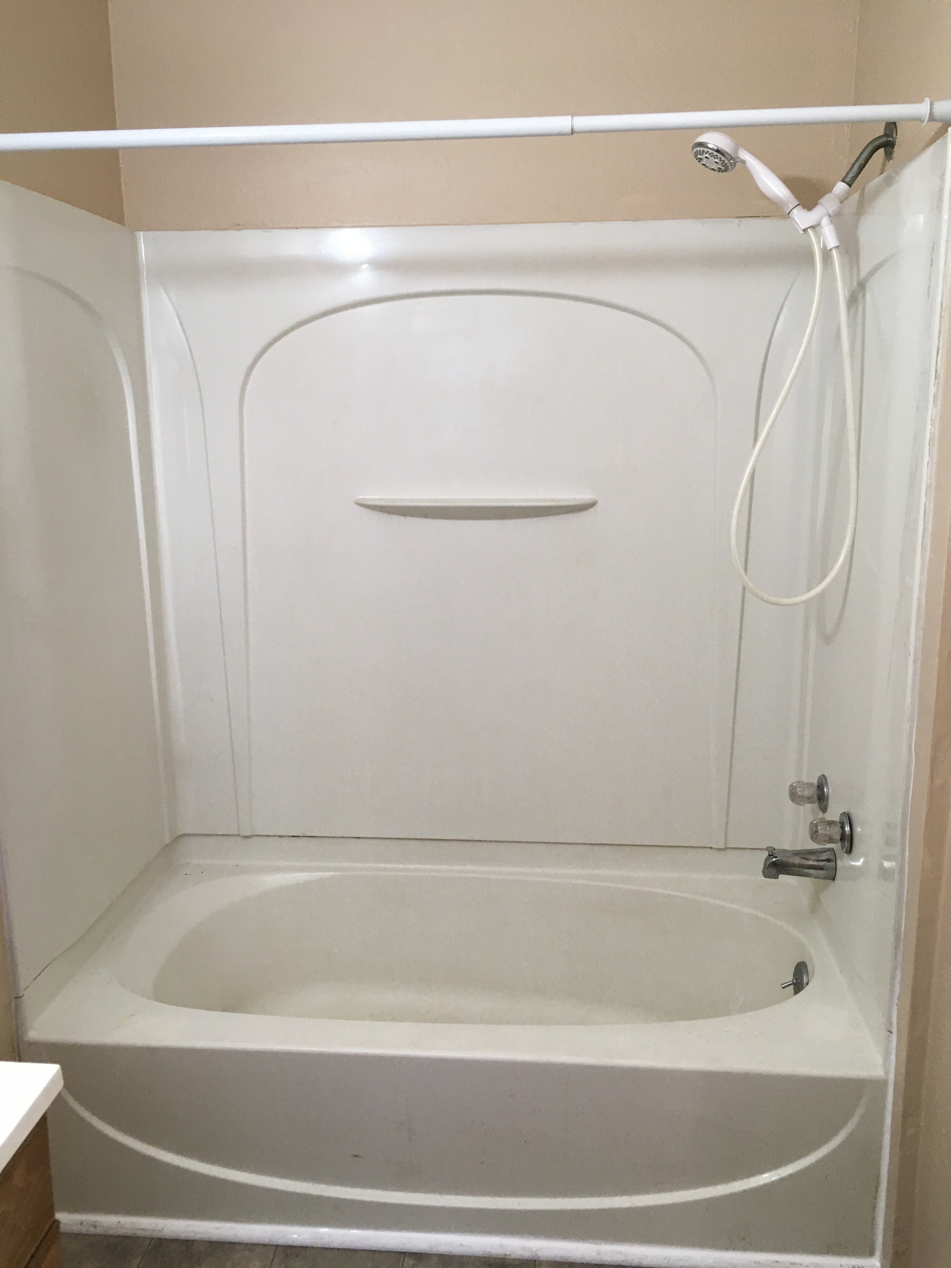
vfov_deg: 61.7
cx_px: 476
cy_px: 634
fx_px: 1062
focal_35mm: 29
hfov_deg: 48.2
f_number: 2.2
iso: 40
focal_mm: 4.15
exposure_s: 1/30
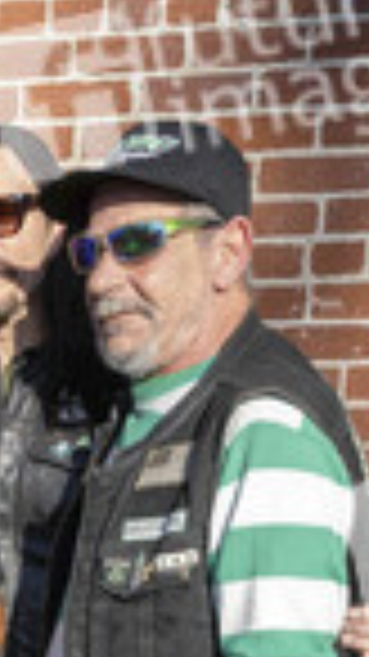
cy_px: 752
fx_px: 1202
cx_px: -194
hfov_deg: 15.9
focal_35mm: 69
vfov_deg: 27.5
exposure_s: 1/200
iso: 100
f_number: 5.6
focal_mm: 24
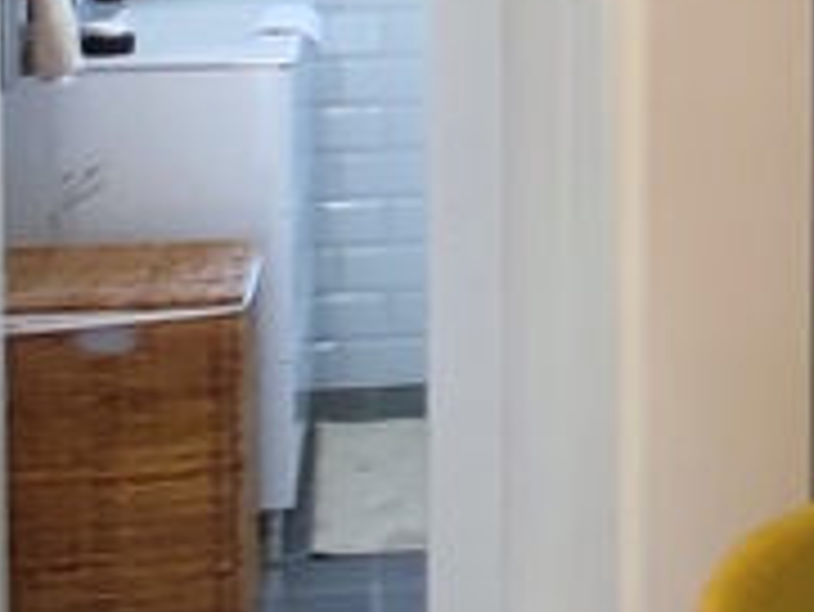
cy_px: -104
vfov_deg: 12.8
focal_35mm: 113
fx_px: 2659
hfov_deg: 16.5
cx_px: 1030
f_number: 2.2
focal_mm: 1.65
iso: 153
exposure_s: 1/50
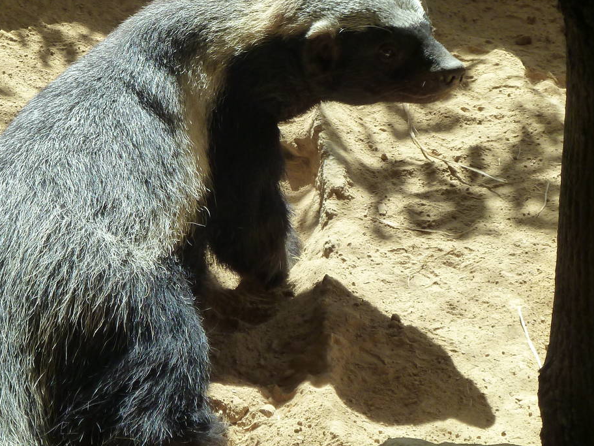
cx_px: 228
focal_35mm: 195
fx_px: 3346
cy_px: 243
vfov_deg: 7.6
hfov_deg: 10.1
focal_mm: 18.2
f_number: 4.4
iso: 125
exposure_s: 1/125
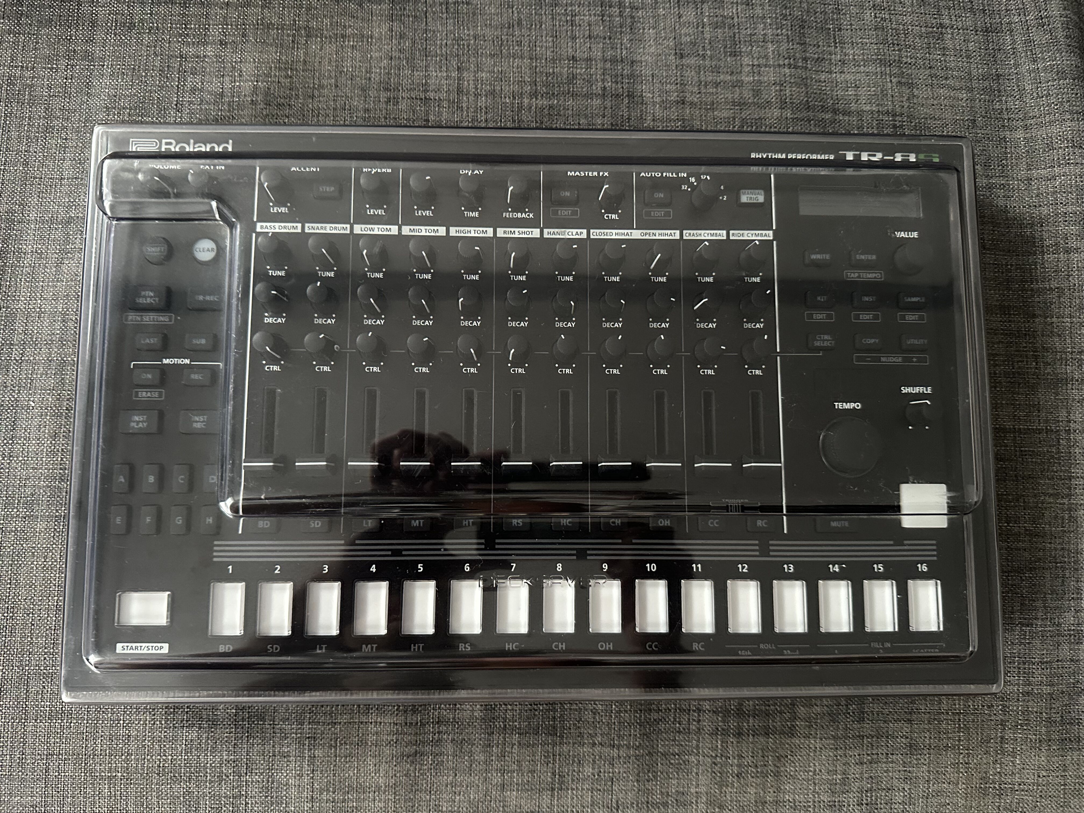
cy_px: 406
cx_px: 542
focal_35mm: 24
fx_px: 752
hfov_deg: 71.6
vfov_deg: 56.8
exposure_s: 1/33
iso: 1000
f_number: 1.78
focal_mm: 6.86
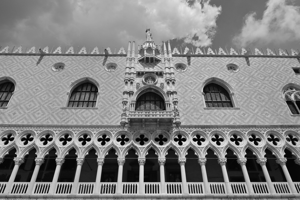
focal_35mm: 24
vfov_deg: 53.1
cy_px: 100
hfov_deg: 73.7
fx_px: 200
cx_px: 150
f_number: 10
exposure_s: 1/400
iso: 200
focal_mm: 16
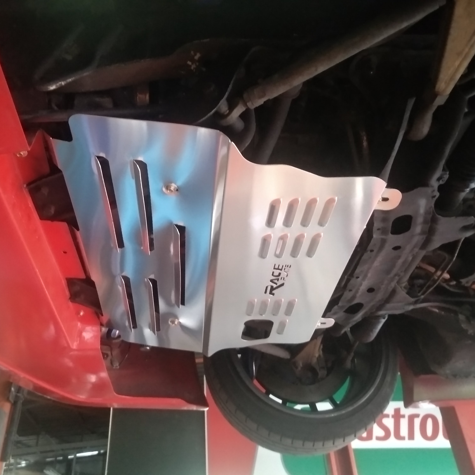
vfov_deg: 60.9
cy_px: 238
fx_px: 404
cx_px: 197
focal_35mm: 26
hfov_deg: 60.6
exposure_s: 1/17
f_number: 2.2
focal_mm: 3.81
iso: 2000
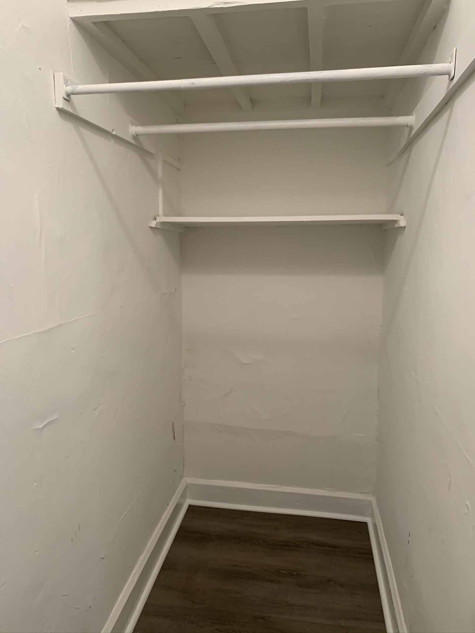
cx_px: 238
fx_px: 476
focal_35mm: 26
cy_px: 316
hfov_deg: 53.1
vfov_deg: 67.3
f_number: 1.8
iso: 125
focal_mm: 4.25
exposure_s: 1/60
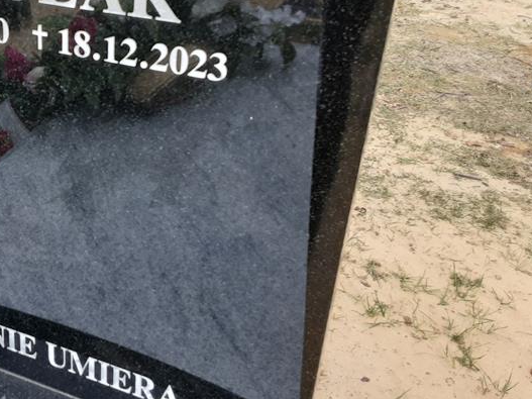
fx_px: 799
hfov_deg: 34.6
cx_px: 46
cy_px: 92
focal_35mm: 52
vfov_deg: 27.6
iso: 40
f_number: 1.9
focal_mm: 2.9
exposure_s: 1/390
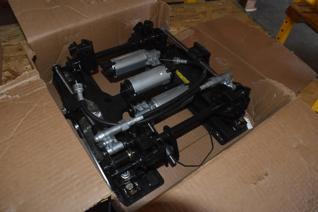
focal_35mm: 27
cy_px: 106
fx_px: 238
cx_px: 159
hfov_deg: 67.4
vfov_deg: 47.9
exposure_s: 1/60
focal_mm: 18
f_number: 6.3
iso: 1800
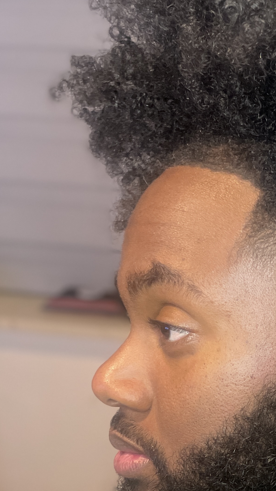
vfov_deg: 37.3
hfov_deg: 21.1
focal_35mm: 54
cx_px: 305
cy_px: 383
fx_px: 702
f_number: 1.6
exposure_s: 1/50
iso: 400
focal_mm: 4.2
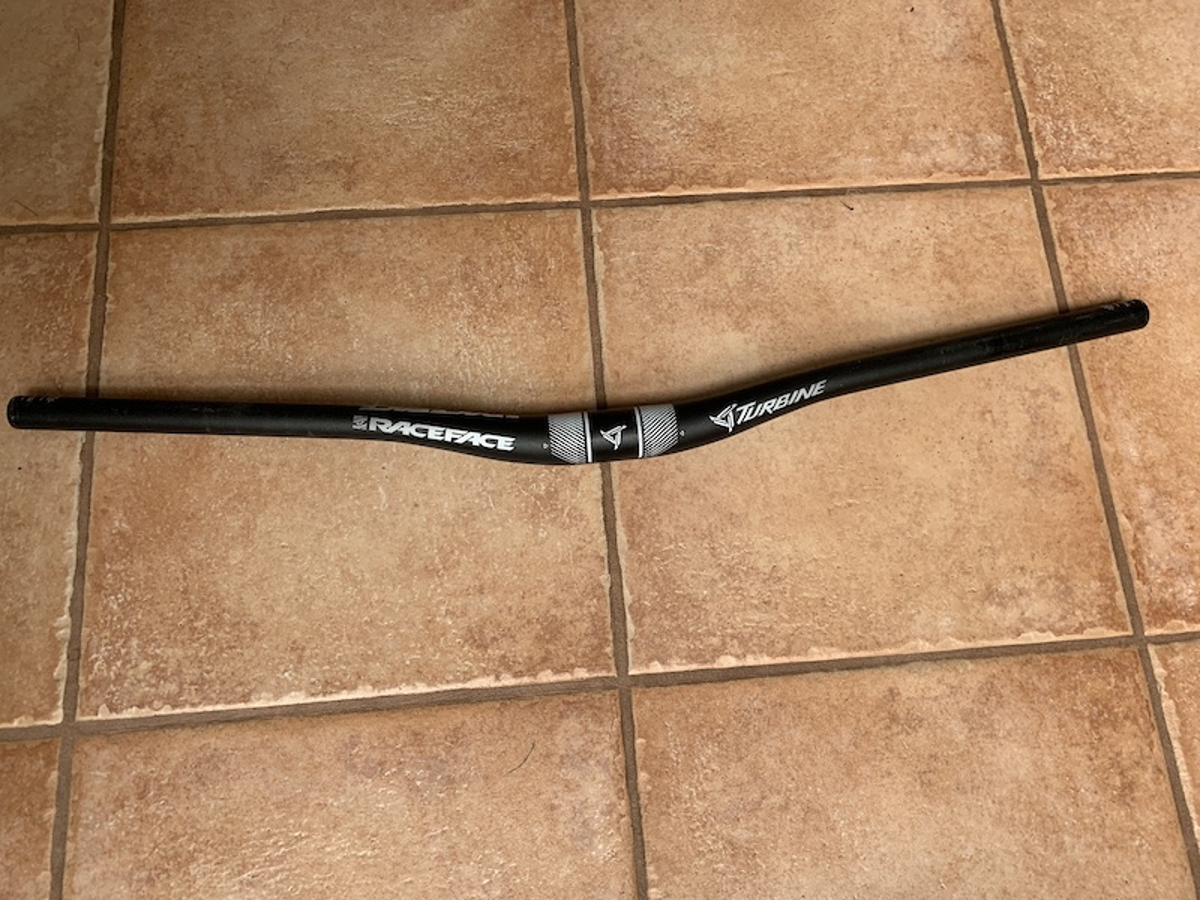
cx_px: 600
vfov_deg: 53.1
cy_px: 450
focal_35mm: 26
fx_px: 901
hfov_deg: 67.3
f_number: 1.8
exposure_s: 1/121
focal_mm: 4.25
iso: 64
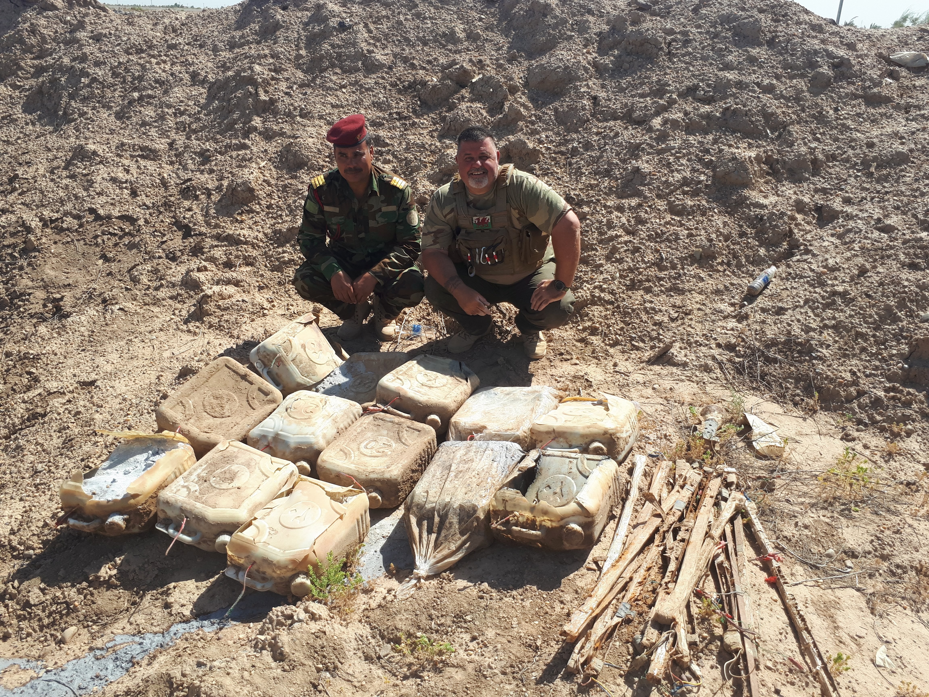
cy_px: 348
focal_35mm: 27
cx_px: 464
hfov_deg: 65.3
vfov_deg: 51.4
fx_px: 725
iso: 40
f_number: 1.9
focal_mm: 3.6
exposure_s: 1/1172
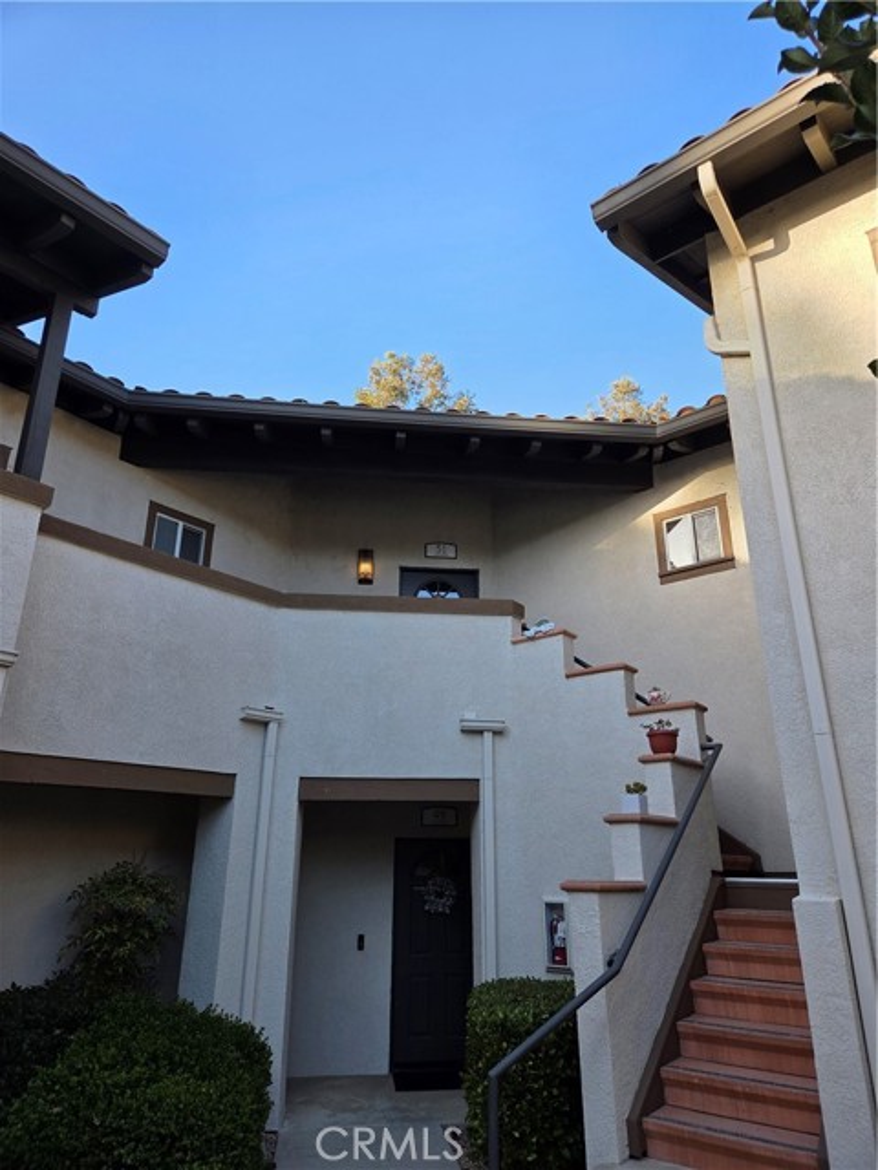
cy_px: 585
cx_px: 439
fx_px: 778
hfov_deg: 58.9
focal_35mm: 23
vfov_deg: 73.9
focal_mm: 5.4
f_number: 1.8
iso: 80
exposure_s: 1/927
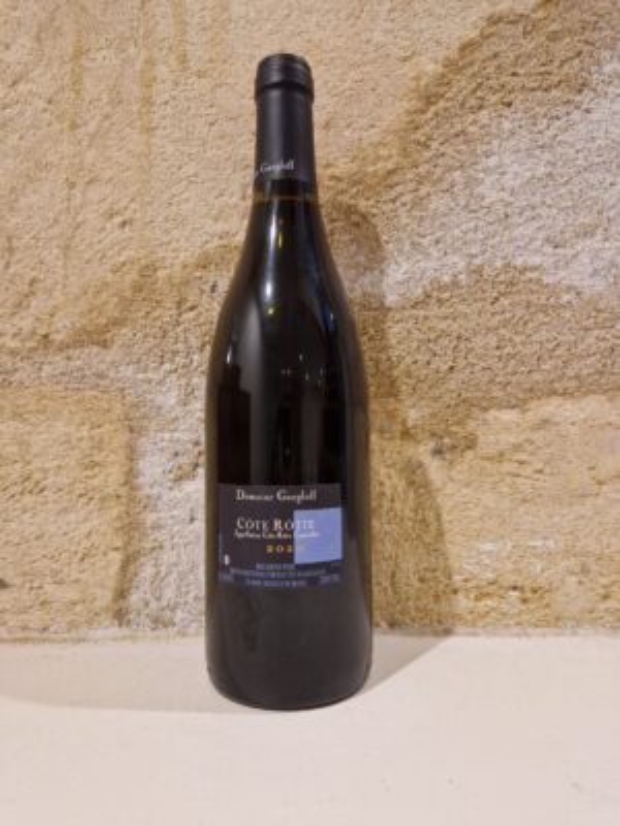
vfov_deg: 73.9
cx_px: 310
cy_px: 413
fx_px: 549
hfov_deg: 58.9
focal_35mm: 23
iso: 50
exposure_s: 1/100
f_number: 1.8
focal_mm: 5.4
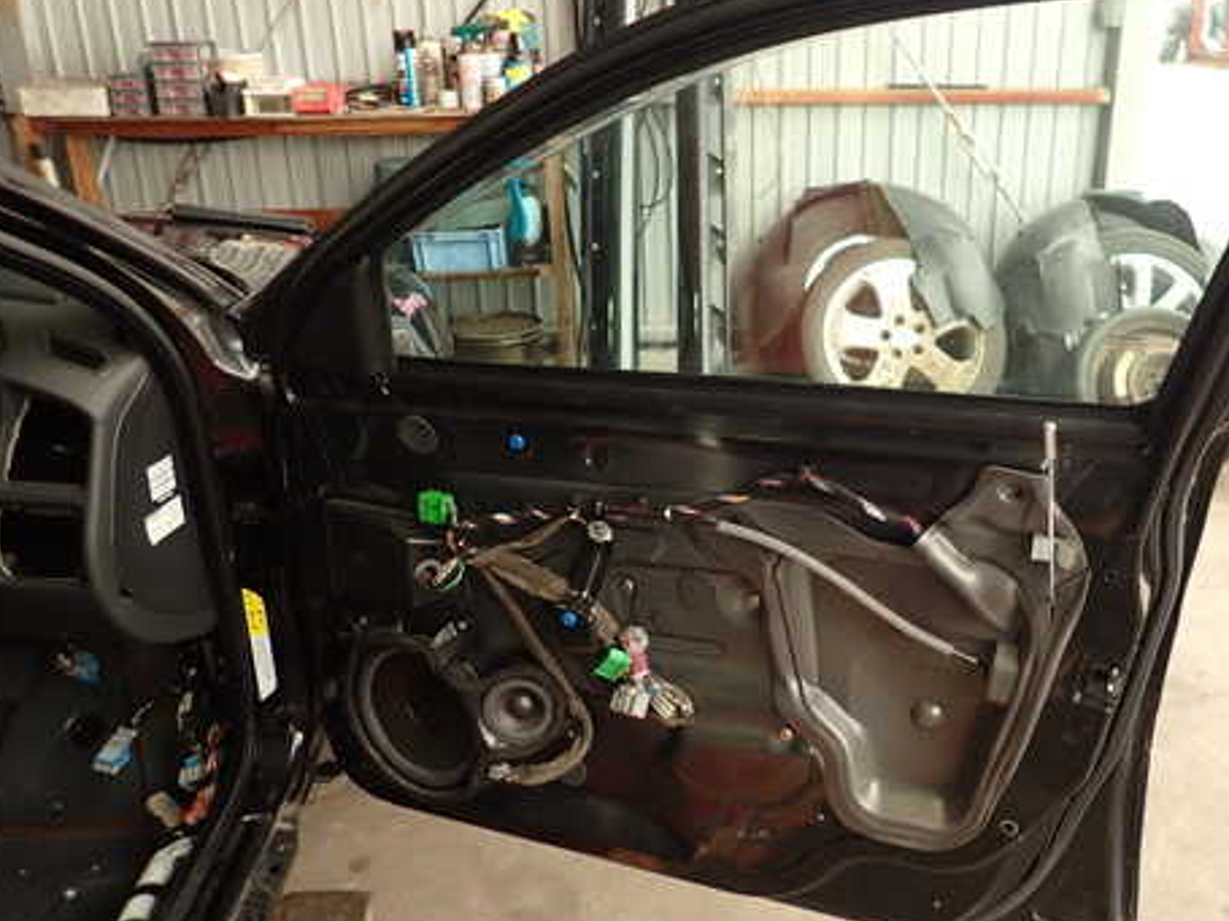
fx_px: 1171
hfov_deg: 54.5
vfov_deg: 42.9
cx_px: 791
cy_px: 440
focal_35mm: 33
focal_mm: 4.5
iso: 100
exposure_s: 1/100
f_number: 2
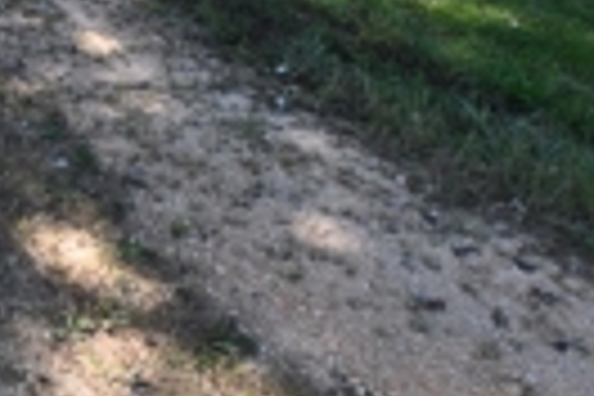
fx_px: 841
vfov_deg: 21.0
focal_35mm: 51
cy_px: -250
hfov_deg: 32.6
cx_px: -104
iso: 200
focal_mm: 10
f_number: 5.6
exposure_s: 1/250
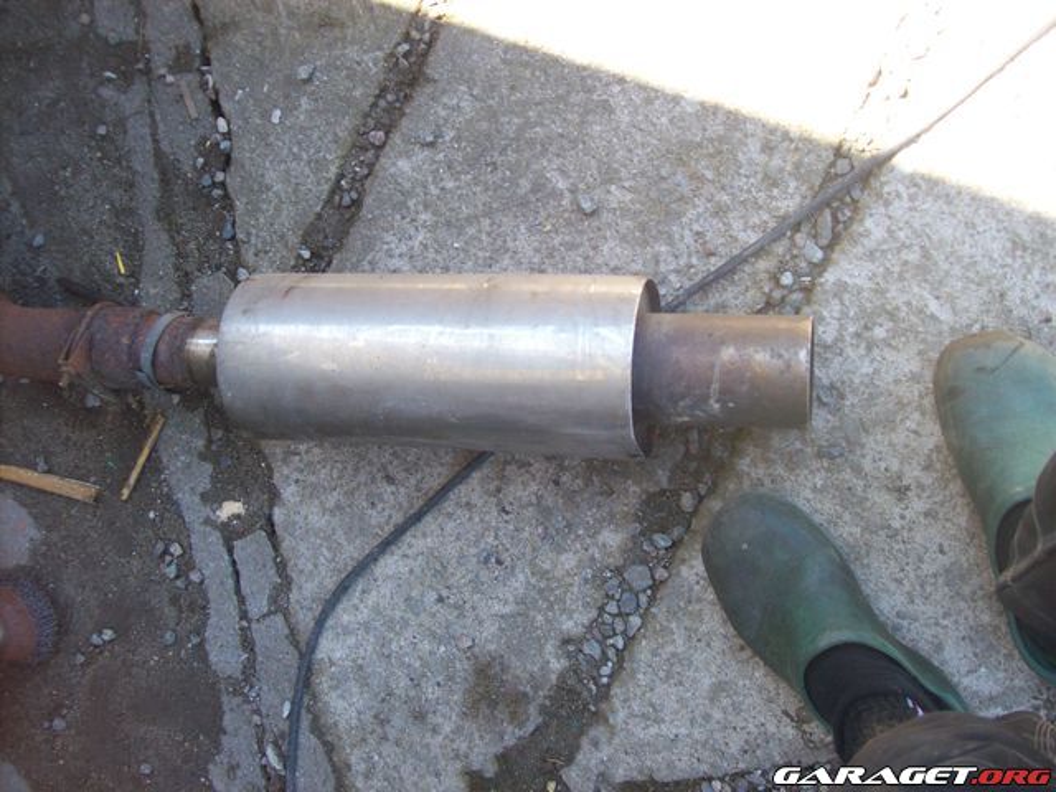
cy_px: 396
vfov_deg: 39.7
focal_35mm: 36
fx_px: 1098
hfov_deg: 51.4
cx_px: 528
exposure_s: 1/93.6
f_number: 2.7
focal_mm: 6
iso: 80
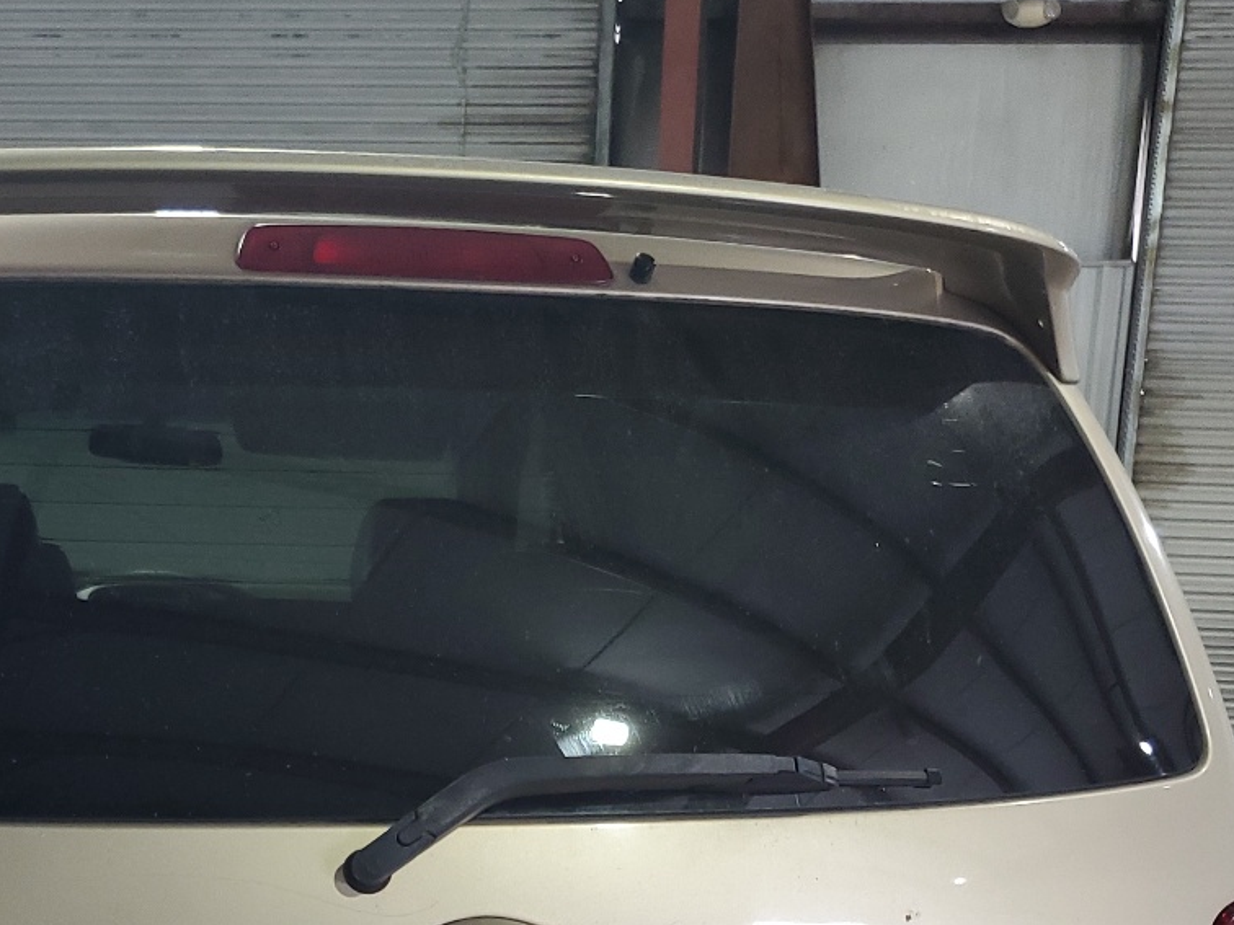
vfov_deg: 25.2
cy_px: 941
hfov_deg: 34.5
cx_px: 387
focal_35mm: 55
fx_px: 1961
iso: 84
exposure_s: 1/60.2
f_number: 1.5
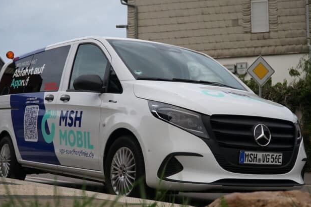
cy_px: 120
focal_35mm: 61
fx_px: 527
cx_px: 148
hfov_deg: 32.9
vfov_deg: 22.2
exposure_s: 1/160
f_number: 4
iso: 1000
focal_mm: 33
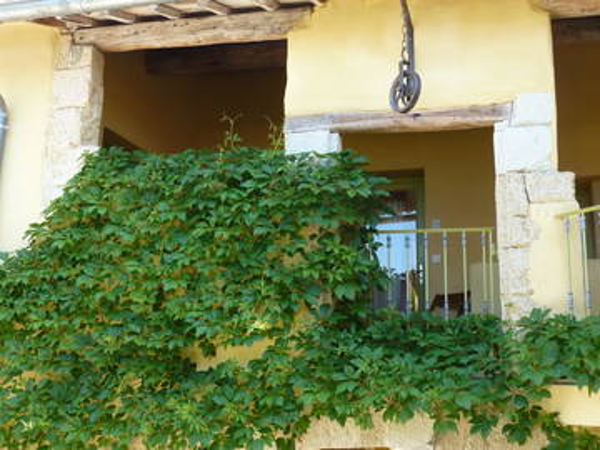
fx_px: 693
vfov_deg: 36.0
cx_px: 300
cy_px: 225
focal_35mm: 40
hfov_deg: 46.8
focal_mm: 6.5
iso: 80
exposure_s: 1/50
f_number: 3.6
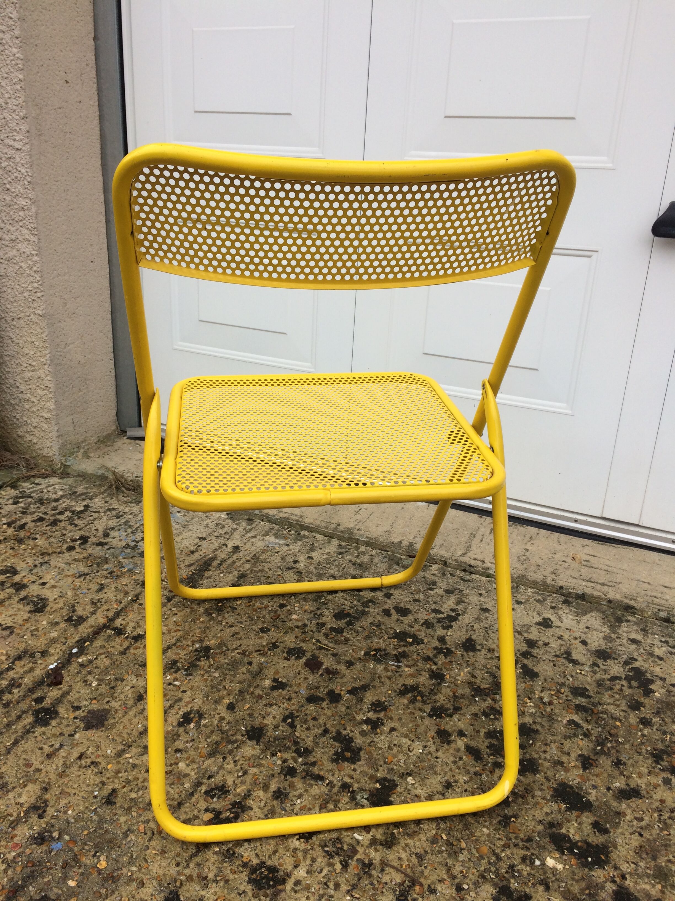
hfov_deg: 48.2
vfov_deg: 61.7
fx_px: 754
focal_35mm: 29
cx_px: 338
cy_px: 450
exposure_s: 1/250
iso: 32
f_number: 2.2
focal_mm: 4.15
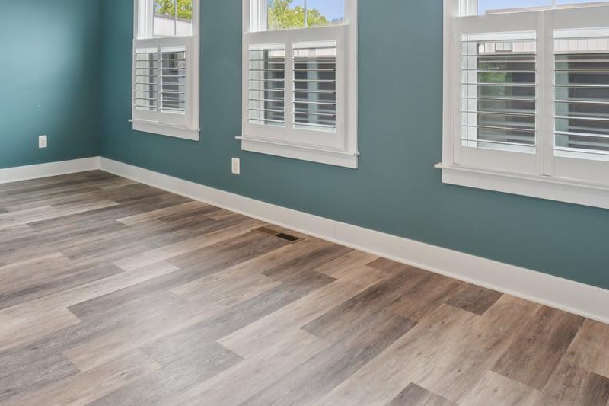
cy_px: 74
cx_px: 222
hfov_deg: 66.2
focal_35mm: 27
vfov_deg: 45.2
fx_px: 457
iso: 100
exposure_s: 1/13
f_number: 7.1
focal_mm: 10
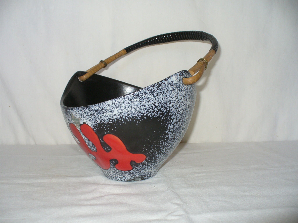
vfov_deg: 38.7
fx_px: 319
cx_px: 149
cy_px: 112
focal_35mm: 37
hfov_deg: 50.1
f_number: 2.8
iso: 100
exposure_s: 1/30
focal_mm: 6.1
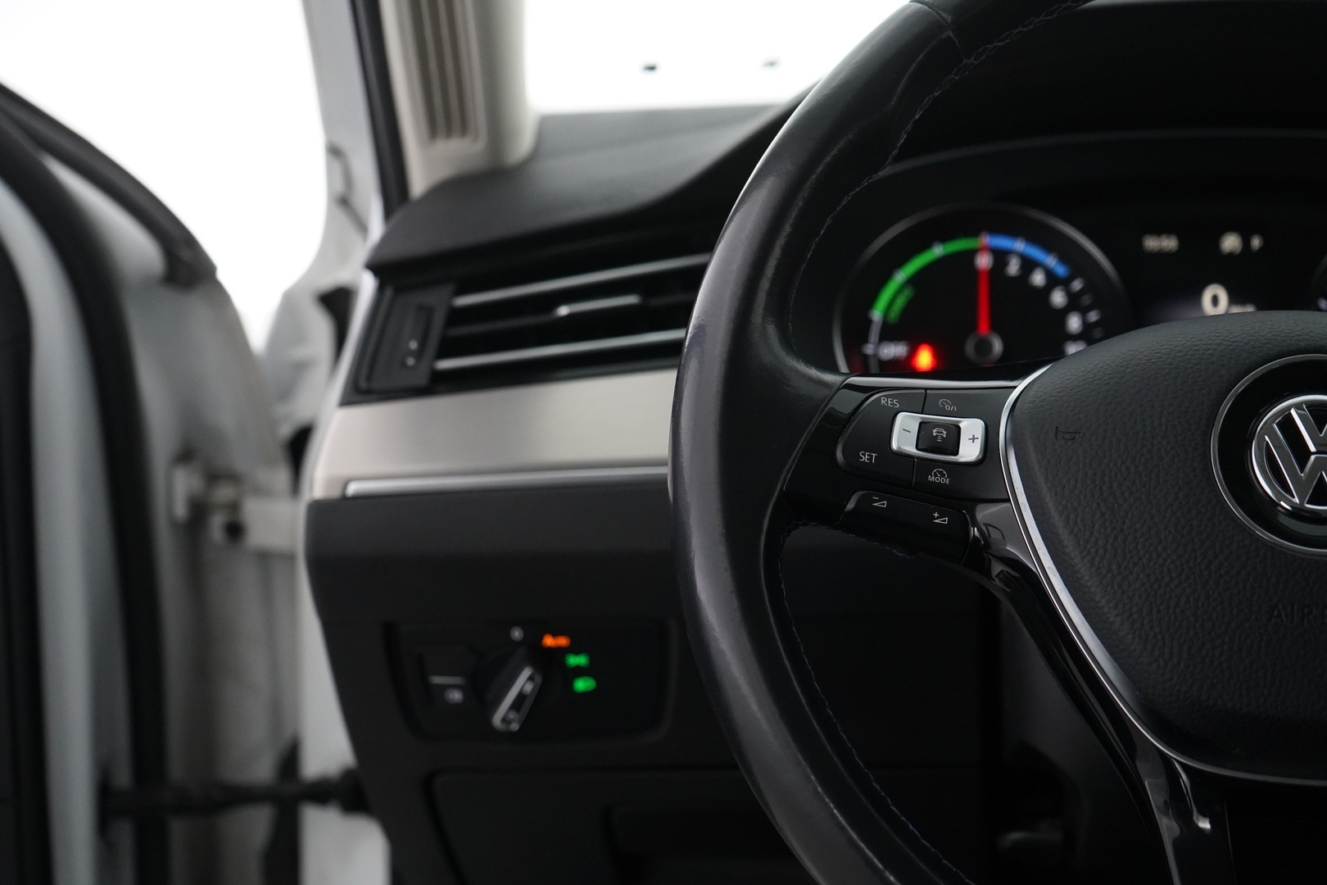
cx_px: 664
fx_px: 1917
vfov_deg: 26.0
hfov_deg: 38.2
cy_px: 442
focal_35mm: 52
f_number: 5
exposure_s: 1/80
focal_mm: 52
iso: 4000
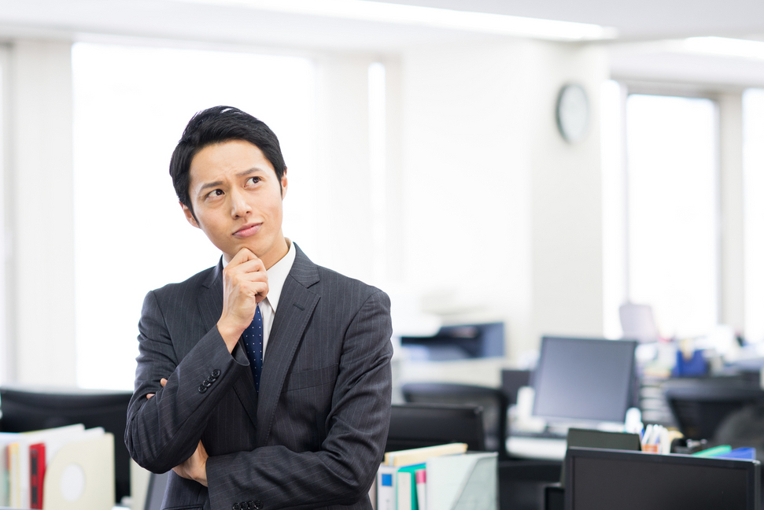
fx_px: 2229
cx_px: 420
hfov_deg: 19.4
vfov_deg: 13.0
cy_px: 235
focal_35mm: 105
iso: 500
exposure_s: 1/125
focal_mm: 85
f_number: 3.2
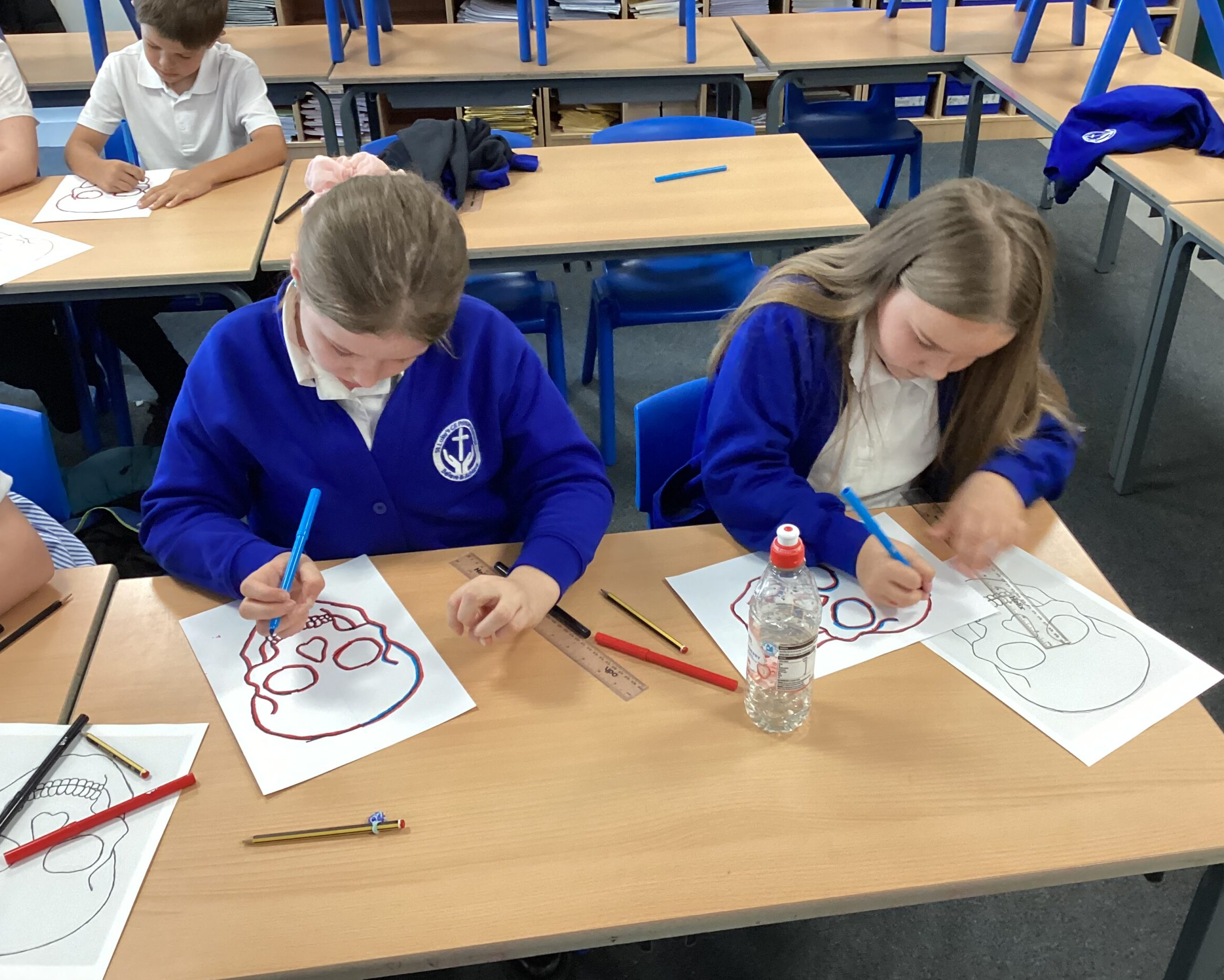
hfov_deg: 54.2
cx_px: 653
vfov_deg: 44.5
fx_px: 1196
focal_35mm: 33
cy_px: 488
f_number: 2.4
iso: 200
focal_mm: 3.3
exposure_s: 1/50
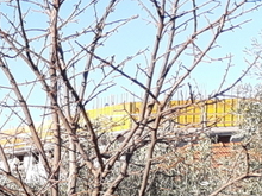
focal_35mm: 142
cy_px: 348
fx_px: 1075
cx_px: -368
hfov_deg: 11.5
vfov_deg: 9.9
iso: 40
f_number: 1.7
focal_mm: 3.93
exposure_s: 1/981
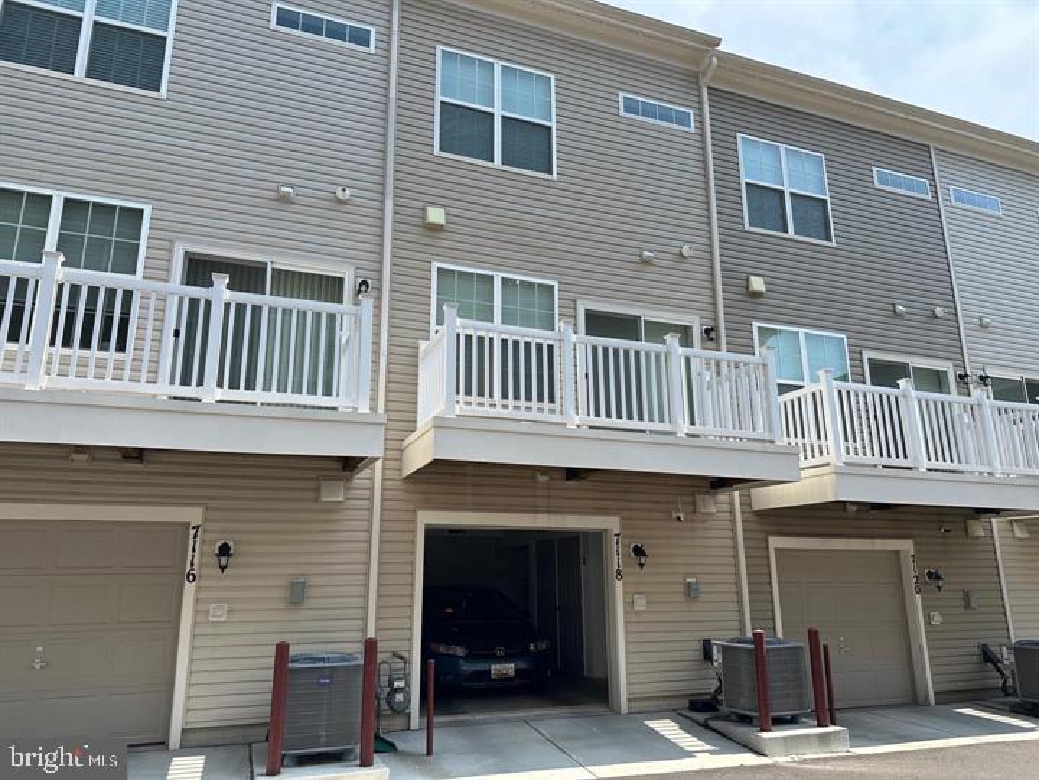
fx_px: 720
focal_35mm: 24
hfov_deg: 71.6
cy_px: 390
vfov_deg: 56.8
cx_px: 520
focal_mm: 6.86
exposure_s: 1/2299
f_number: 1.78
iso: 80
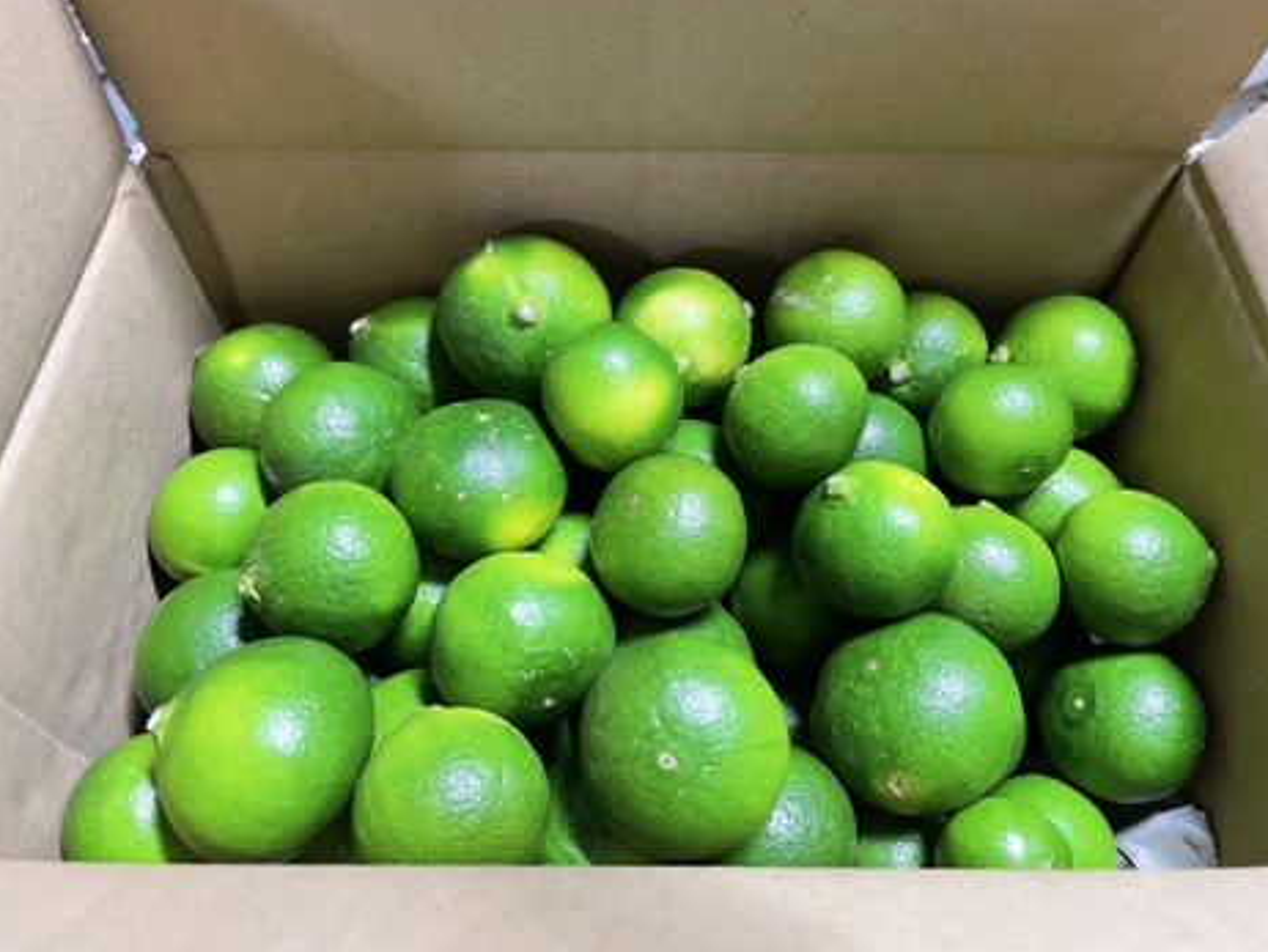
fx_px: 990
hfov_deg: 65.3
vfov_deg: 51.4
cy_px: 461
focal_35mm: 27
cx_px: 634
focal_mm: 4.2
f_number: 1.6
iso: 400
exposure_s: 1/40
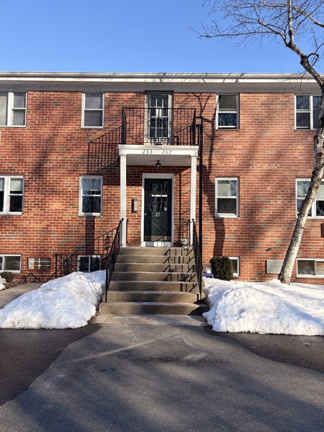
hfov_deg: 53.1
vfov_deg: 67.3
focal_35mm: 26
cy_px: 216
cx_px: 162
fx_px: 324
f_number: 1.6
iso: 50
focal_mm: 5.96
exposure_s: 1/1364
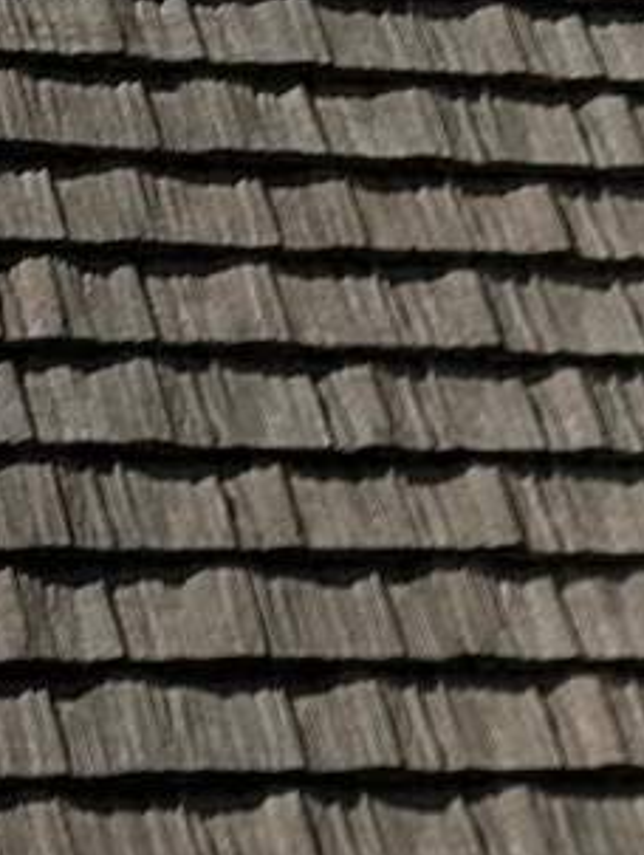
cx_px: 2152
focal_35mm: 162
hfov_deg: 7.6
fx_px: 4010
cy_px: 2328
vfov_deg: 10.0
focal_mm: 6.86
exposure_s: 1/3717
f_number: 1.78
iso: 80
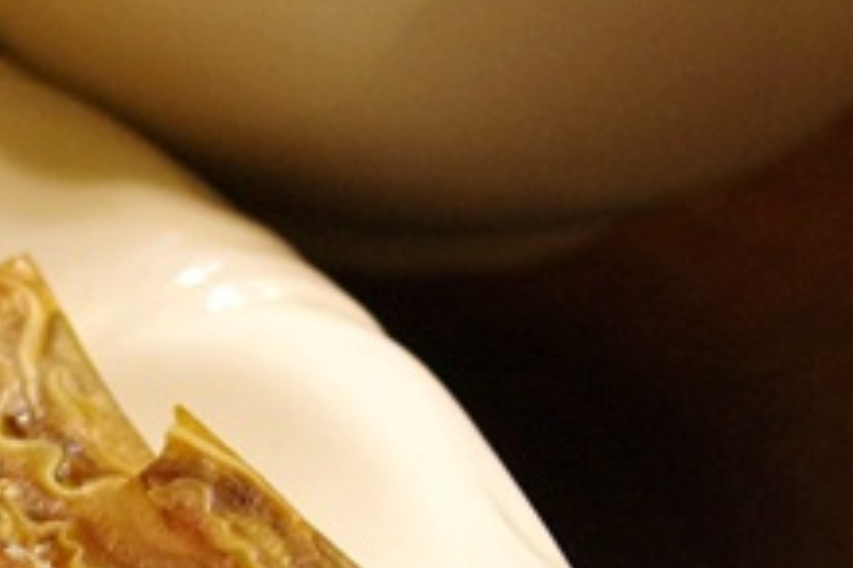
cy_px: 632
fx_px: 3483
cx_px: -475
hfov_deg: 13.1
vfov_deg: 9.2
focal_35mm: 147
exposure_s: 1/200
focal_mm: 31
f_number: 3.5
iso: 3200
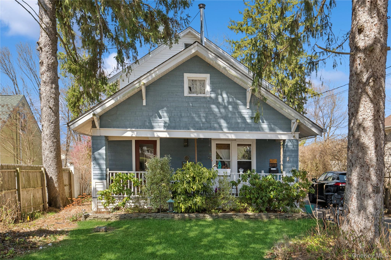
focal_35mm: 30
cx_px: 196
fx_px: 326
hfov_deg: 61.9
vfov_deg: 43.6
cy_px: 130
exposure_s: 1/160
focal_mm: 30
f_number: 14
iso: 640
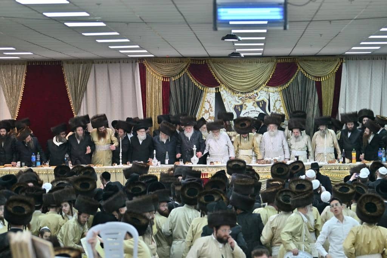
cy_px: 129
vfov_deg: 9.3
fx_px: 1580
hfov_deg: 14.0
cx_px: 194
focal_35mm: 147
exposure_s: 1/200
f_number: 2.8
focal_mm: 98
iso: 320
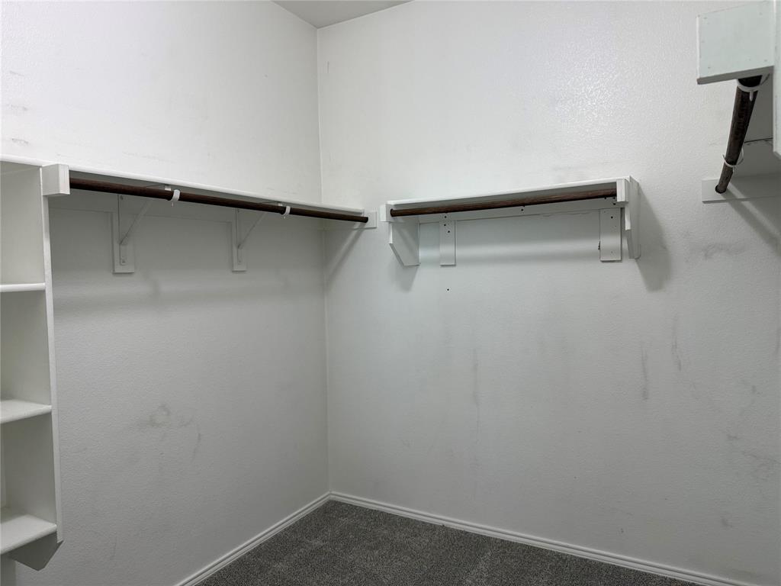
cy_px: 293
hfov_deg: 71.6
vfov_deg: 56.8
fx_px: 541
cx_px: 390
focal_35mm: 24
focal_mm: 6.76
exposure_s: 1/120
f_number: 1.78
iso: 200
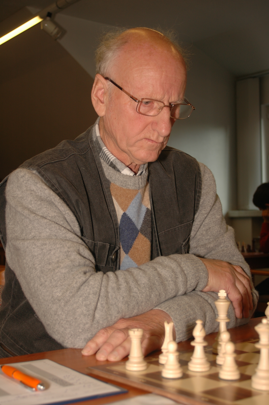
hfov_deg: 23.7
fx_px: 640
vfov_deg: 35.1
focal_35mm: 57
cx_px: 134
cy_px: 202
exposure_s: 1/60
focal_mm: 38
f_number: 5
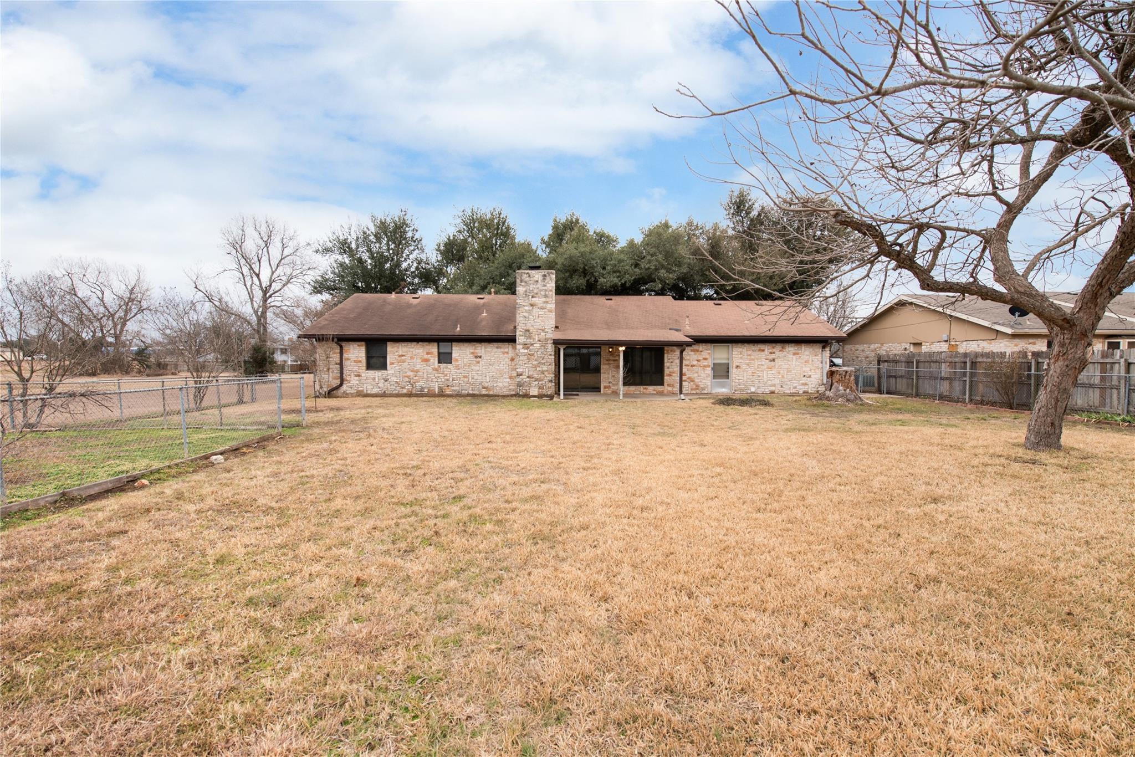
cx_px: 568
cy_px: 378
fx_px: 504
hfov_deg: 96.7
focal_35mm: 16
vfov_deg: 73.8
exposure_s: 1/320
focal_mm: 16
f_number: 8
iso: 400
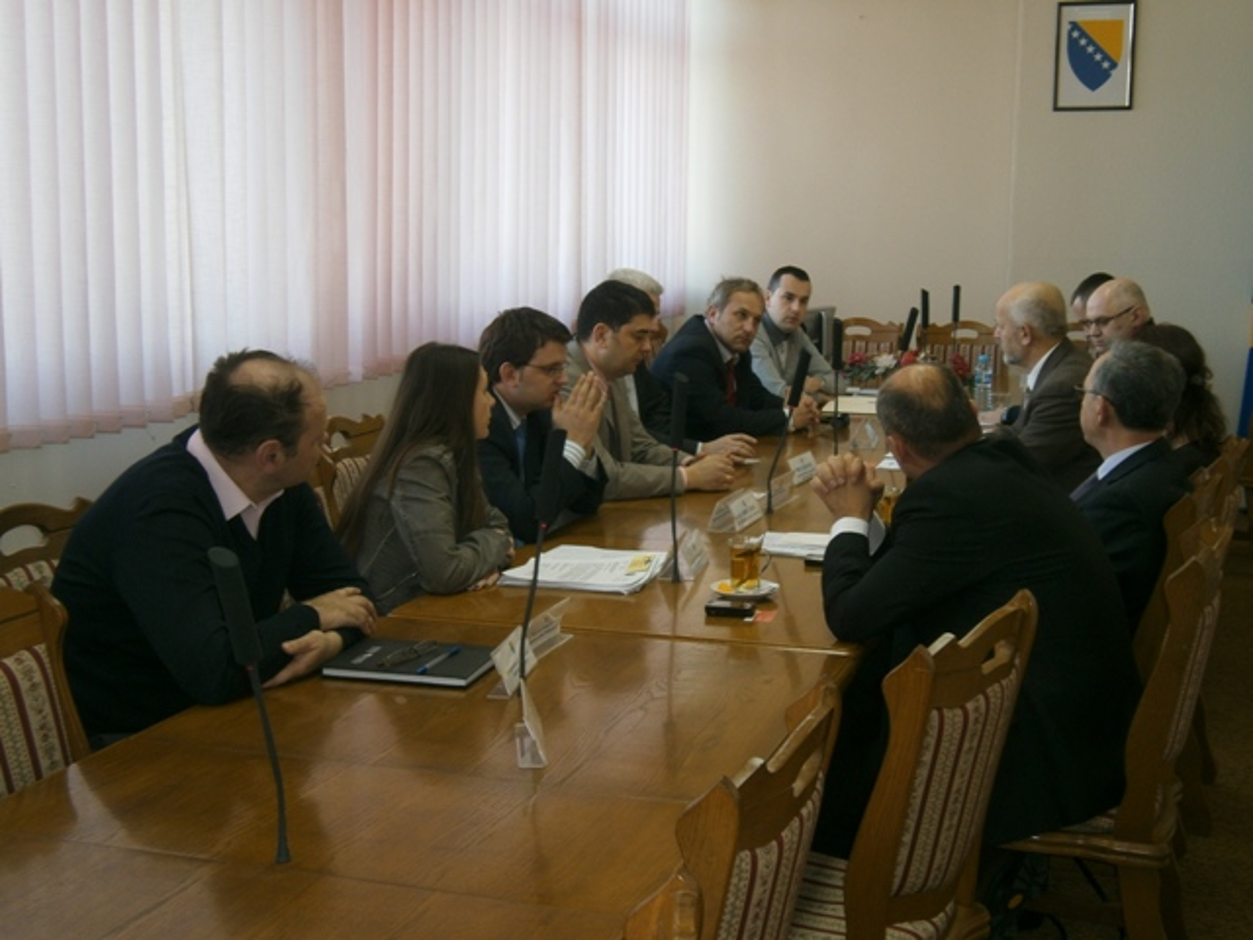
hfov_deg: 40.4
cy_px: 470
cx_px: 626
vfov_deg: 30.9
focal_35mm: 47
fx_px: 1701
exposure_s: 1/40
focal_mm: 8.3
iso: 80
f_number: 3.4
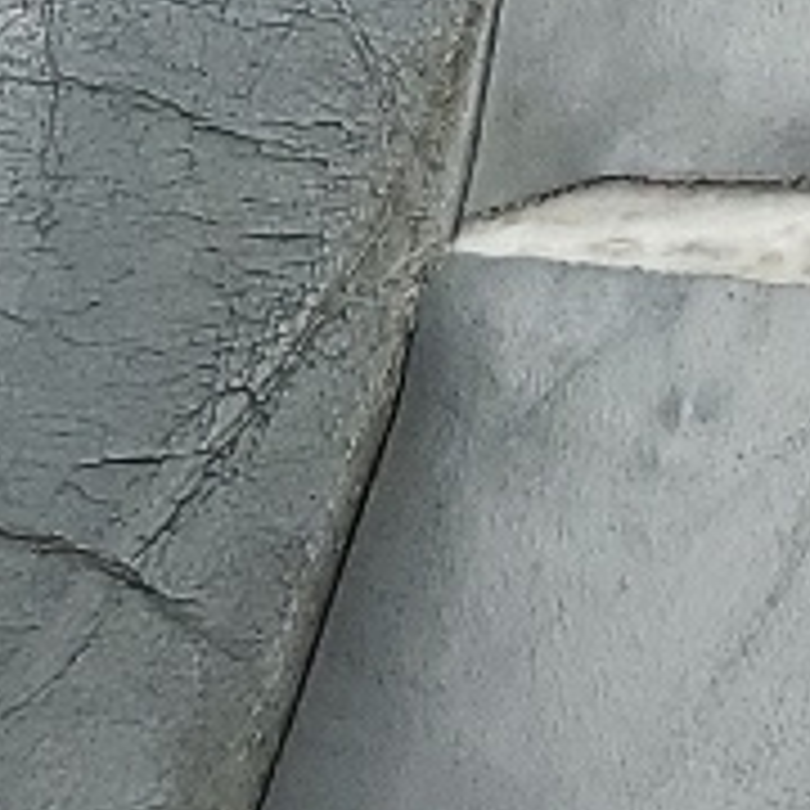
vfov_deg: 8.1
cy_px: -963
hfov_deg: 6.7
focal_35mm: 204
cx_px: 3231
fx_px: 5401
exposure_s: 1/263
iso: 50
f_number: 1.5
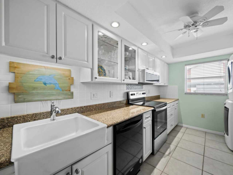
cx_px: 116
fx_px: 94
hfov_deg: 102.0
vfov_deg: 85.8
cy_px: 88
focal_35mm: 14
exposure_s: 1/2
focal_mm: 7
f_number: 11
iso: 400
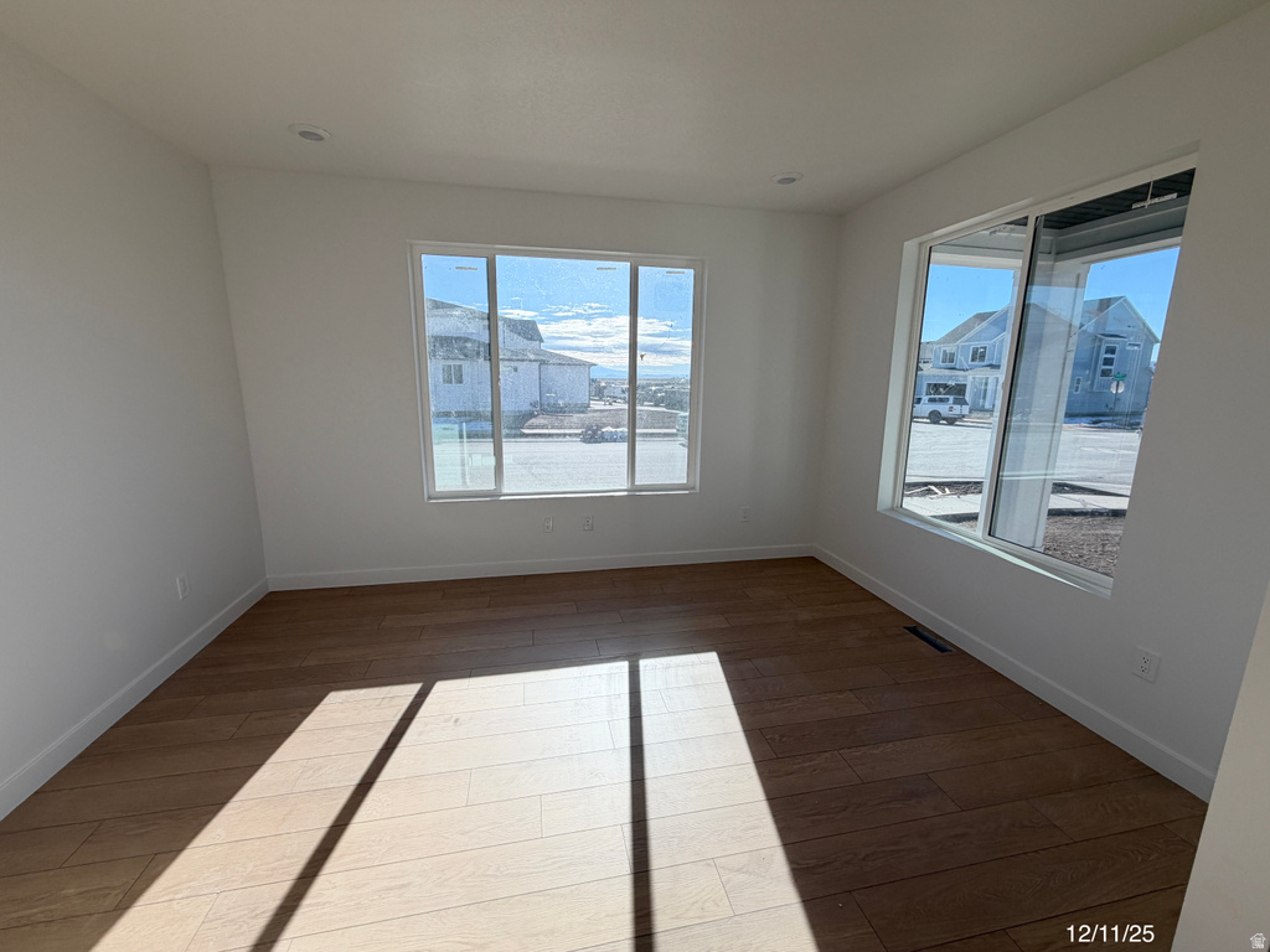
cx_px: 635
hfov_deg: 102.1
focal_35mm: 14
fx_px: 514
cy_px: 476
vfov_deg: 85.7
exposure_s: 1/770
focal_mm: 2.22
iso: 32
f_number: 2.2
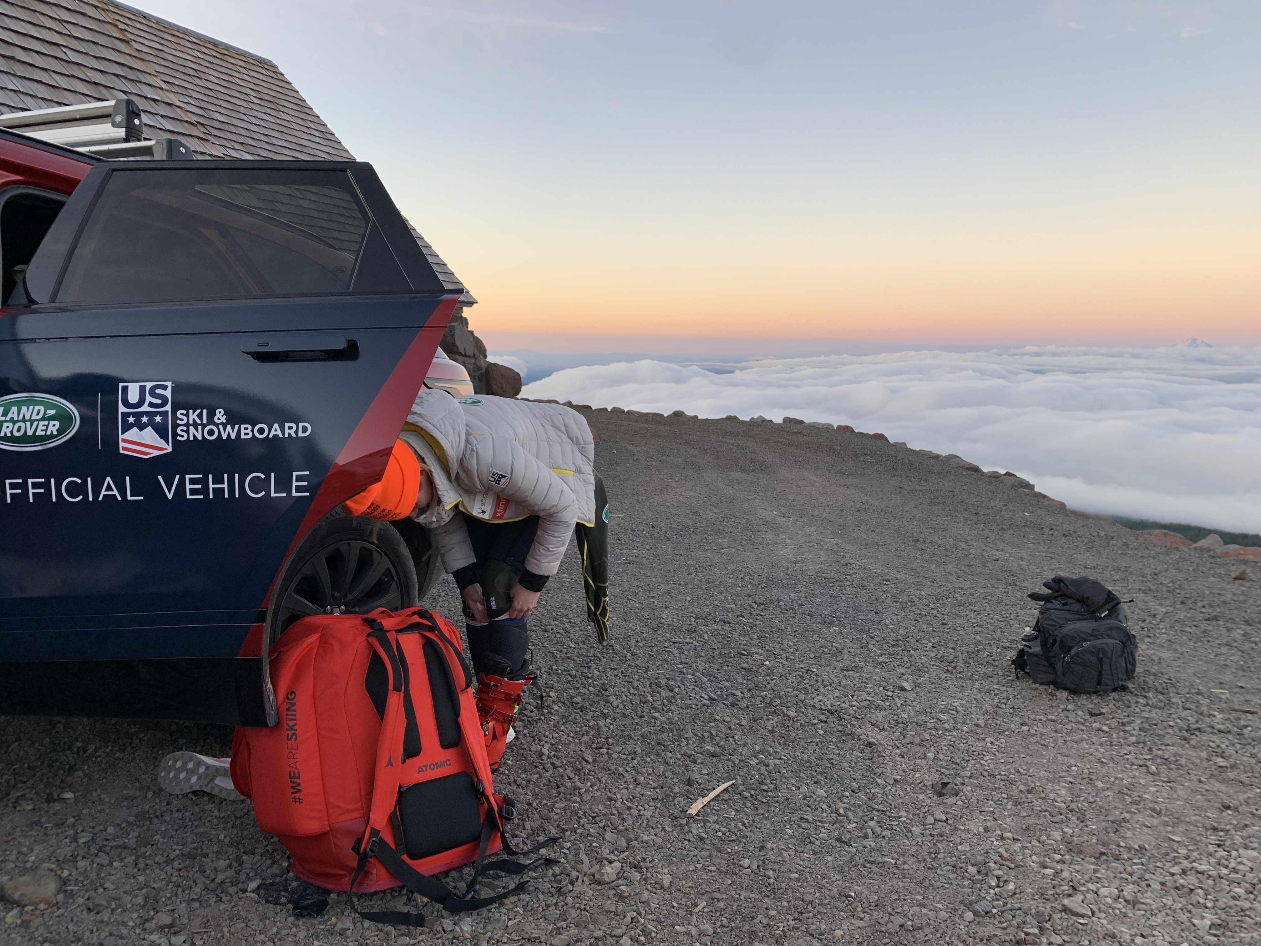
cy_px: 473
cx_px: 630
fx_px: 947
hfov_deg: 67.3
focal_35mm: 26
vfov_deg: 53.1
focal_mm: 4.25
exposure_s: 1/122
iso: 50
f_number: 1.8
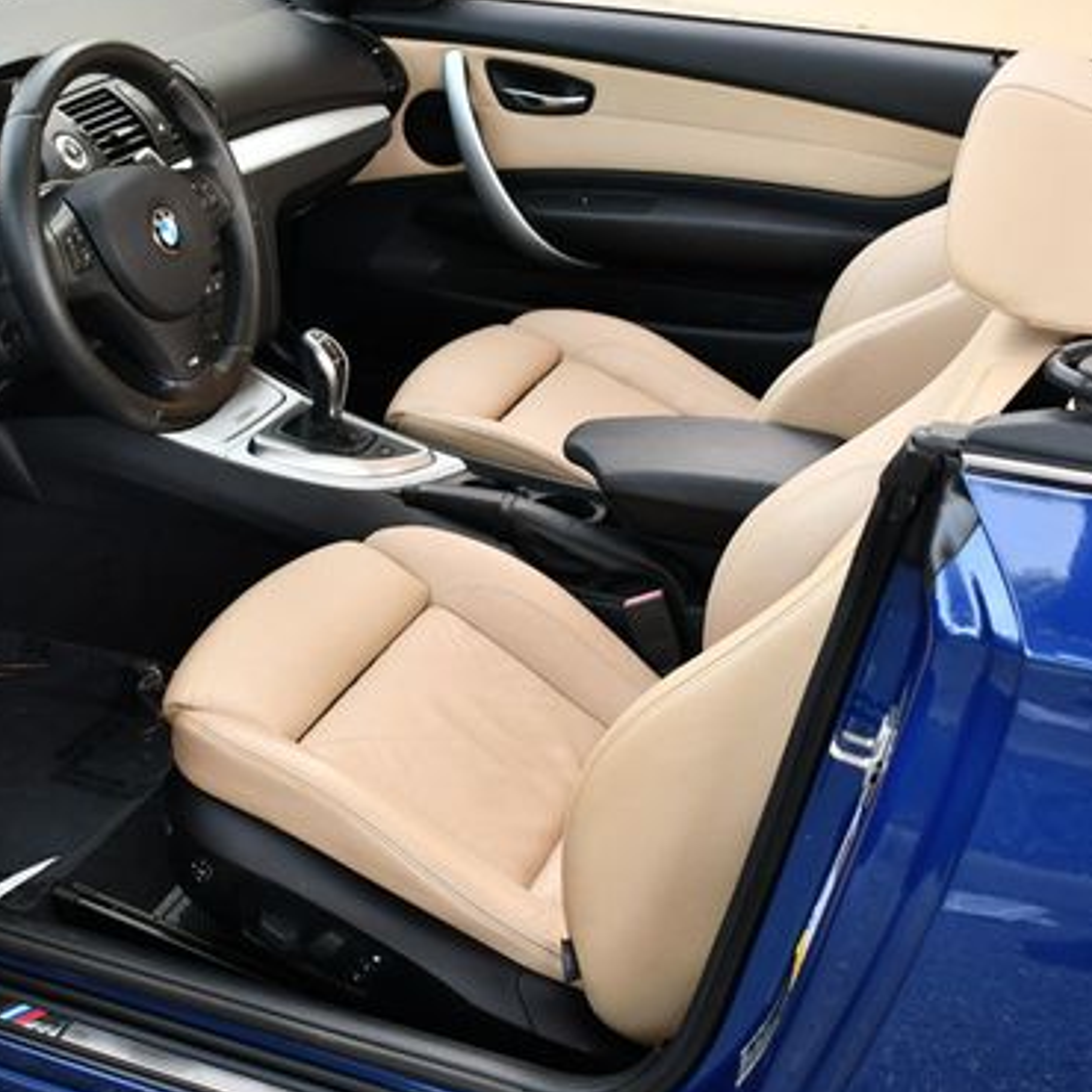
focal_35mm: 53
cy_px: 522
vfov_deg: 32.2
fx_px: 1892
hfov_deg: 32.1
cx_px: 452
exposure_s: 1/250
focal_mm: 18
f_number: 3.5
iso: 400
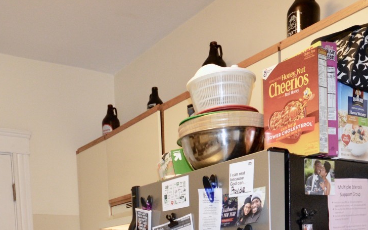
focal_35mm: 43
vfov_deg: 25.5
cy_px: 302
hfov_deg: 46.0
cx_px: 147
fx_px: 431
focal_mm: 10
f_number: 3.5
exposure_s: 1/60
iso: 1100
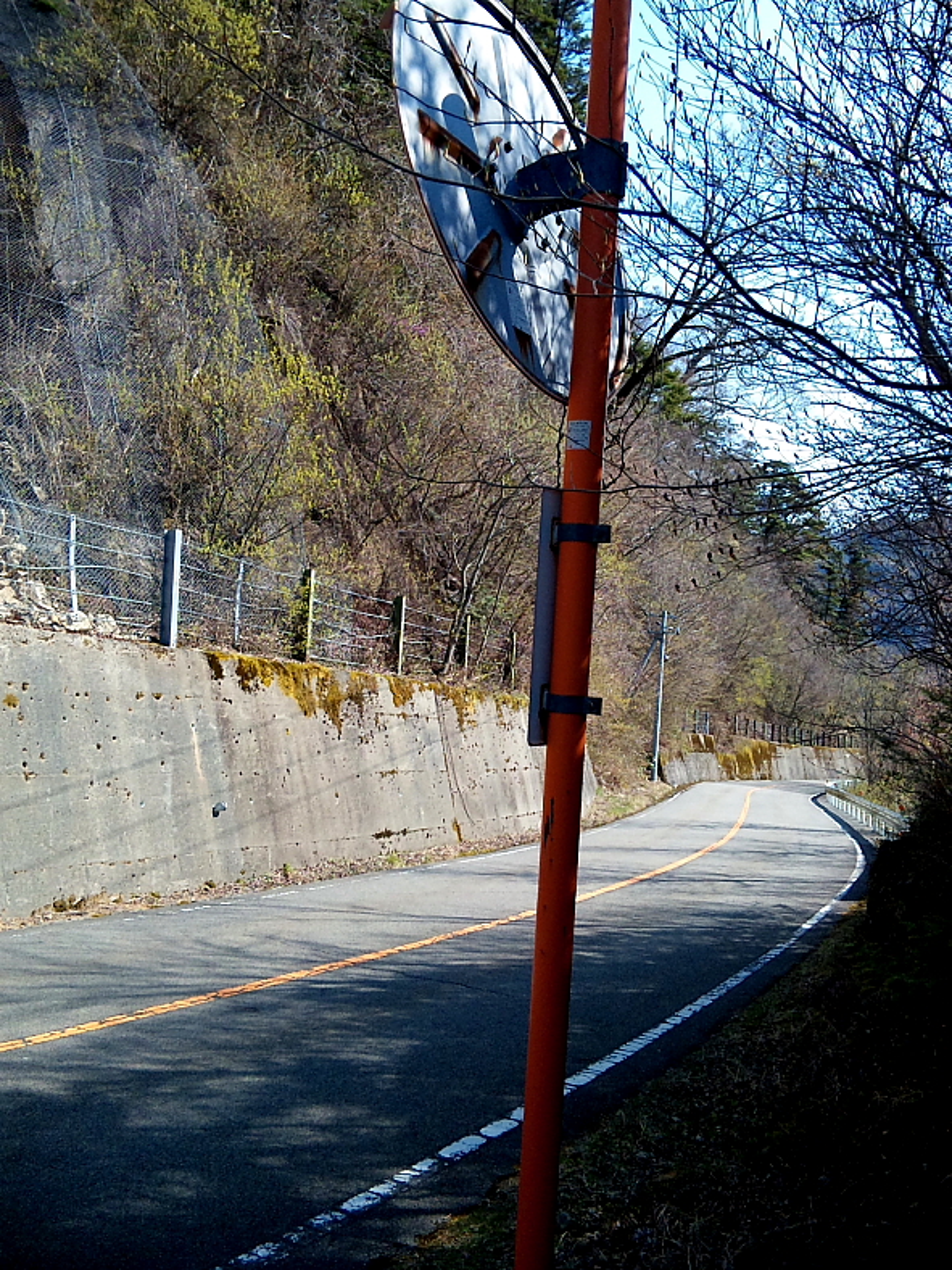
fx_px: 1063
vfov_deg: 61.7
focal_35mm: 29
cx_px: 476
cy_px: 635
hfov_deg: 48.2
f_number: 2.8
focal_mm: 4.82
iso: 100
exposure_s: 1/742
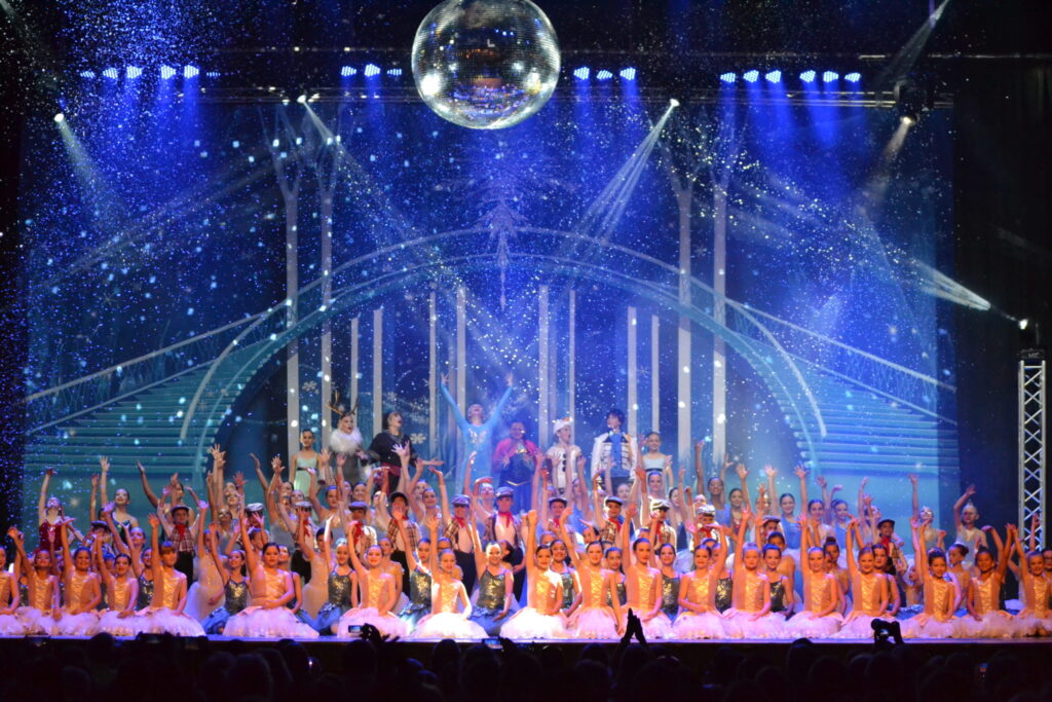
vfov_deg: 13.0
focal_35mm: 105
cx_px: 526
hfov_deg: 19.5
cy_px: 351
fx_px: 3069
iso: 3200
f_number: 2.8
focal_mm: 70
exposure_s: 1/640
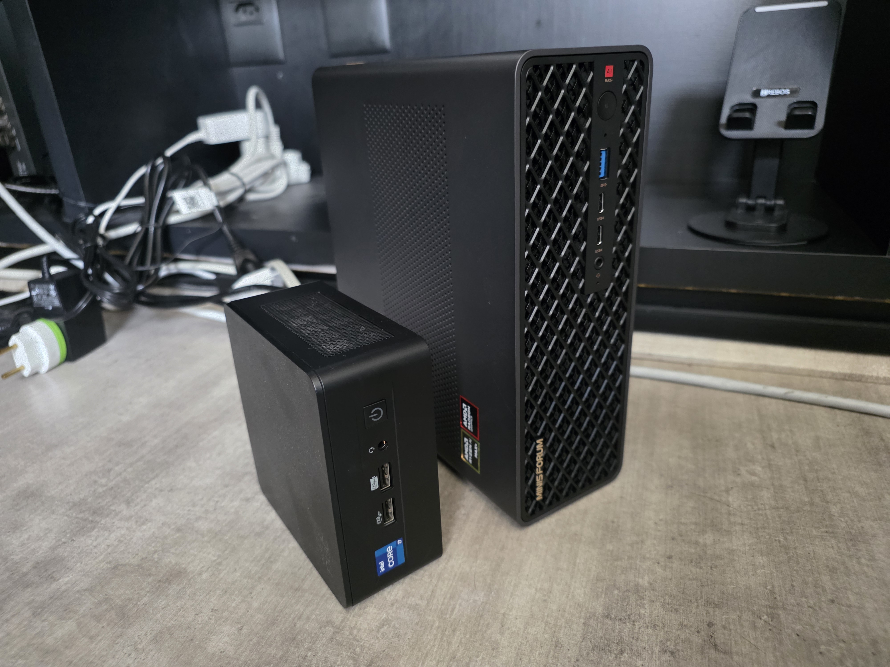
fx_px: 591
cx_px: 445
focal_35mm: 23
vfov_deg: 58.9
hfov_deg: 73.9
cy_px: 334
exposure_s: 1/30
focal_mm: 6.25
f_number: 1.7
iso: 1600
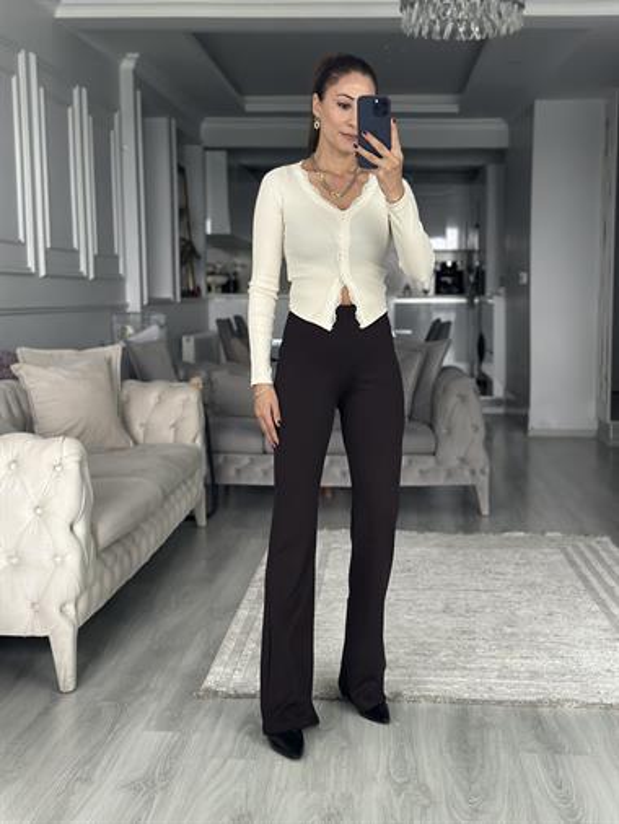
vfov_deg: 39.6
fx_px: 1143
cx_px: 310
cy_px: 412
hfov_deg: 30.3
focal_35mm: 48
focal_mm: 6.86
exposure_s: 1/40
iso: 500
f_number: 1.78
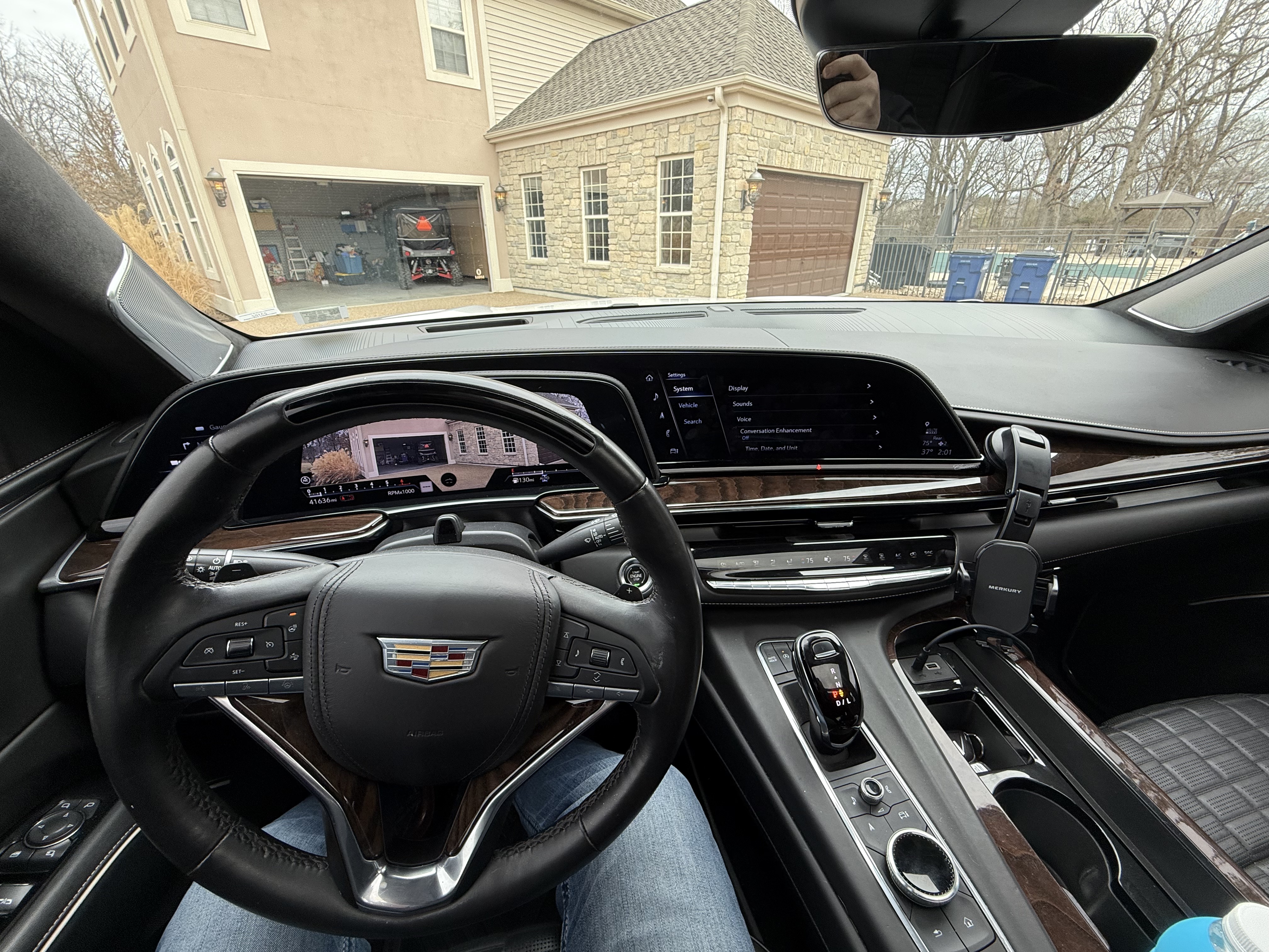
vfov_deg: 85.7
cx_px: 634
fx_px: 513
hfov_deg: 102.1
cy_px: 476
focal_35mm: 14
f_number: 2.2
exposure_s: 1/99
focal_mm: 2.22
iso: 80
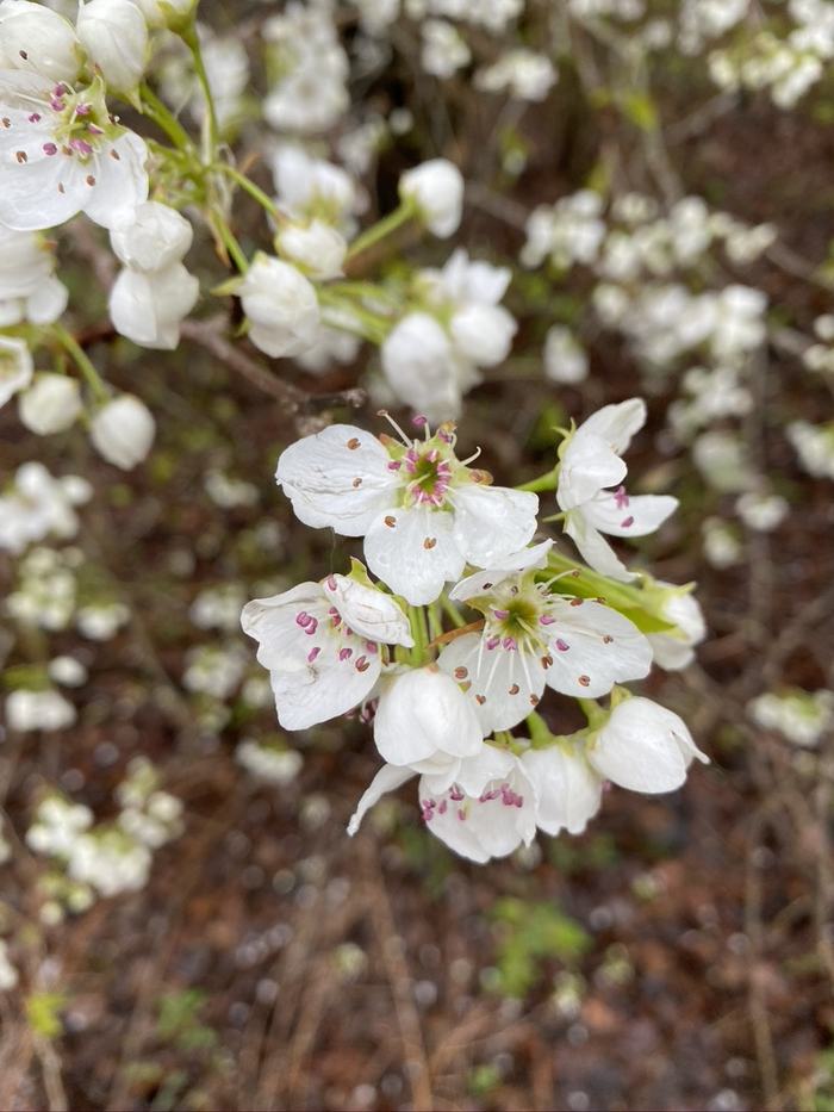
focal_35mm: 26
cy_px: 556
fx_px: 835
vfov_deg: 67.3
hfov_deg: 53.1
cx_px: 417
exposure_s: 1/310
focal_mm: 4.25
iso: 32
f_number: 1.8
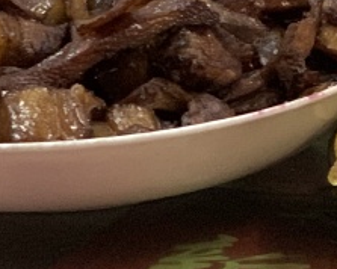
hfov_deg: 6.9
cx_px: 577
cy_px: -251
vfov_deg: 5.5
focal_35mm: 273
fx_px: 2720
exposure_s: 1/25
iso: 400
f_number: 2.4
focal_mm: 6
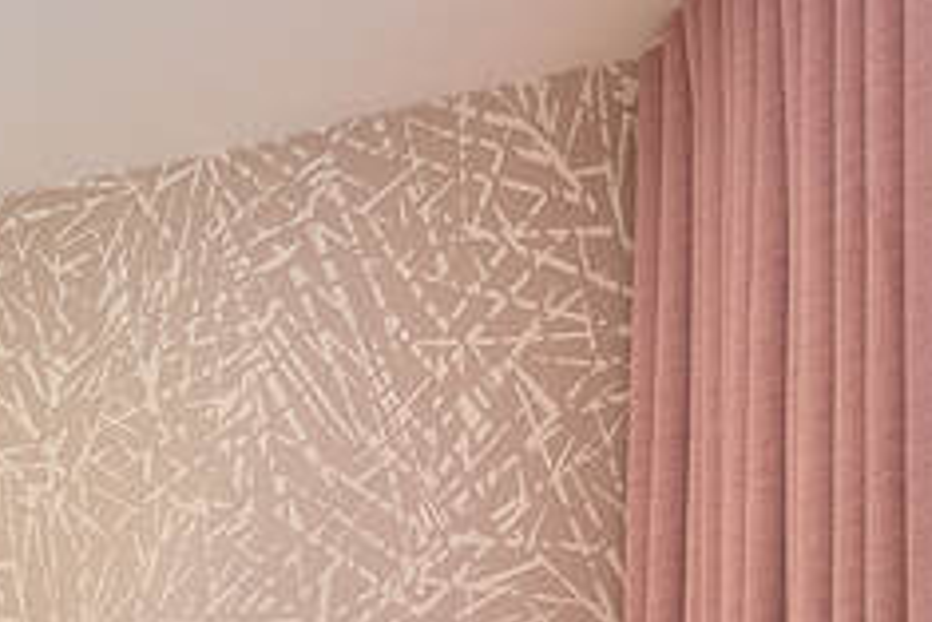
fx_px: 2254
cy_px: 1561
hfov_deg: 13.6
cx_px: -1487
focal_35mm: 87
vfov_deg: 12.1
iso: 100
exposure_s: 1/4
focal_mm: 16
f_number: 11
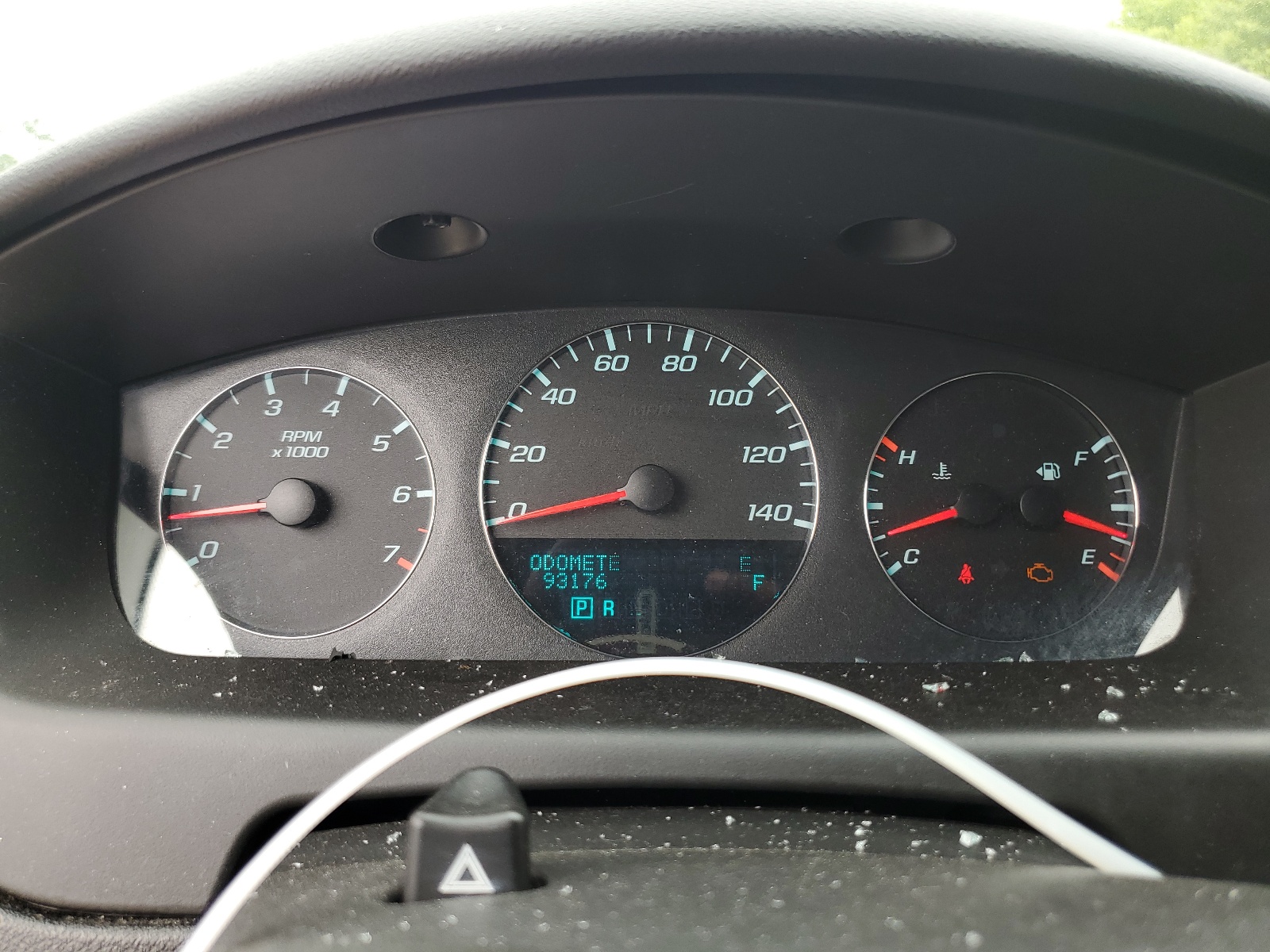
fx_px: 954
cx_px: 635
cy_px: 476
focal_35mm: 26
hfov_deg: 67.3
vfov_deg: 53.1
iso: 50
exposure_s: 1/233
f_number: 1.5
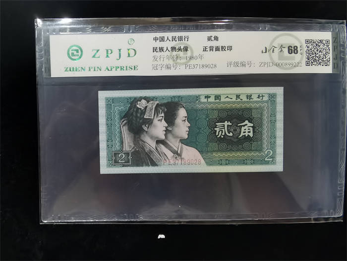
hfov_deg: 65.3
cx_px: 174
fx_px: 271
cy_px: 130
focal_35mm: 27
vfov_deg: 51.4
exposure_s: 1/20
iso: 500
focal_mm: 2.26
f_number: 2.2
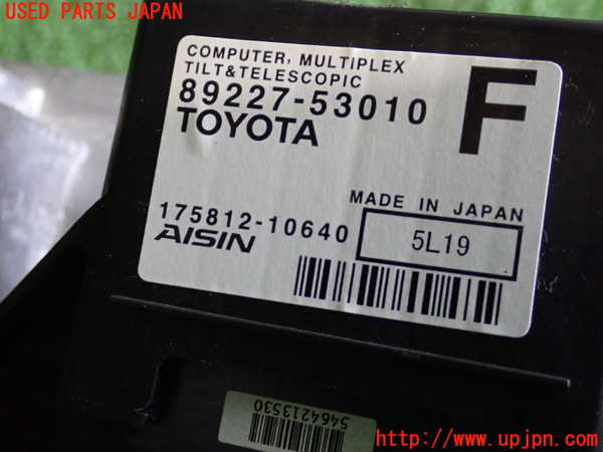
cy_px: 226
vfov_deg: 29.1
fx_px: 871
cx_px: 302
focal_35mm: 50
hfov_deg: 38.2
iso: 800
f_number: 3.2
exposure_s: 1/50
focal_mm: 9.01
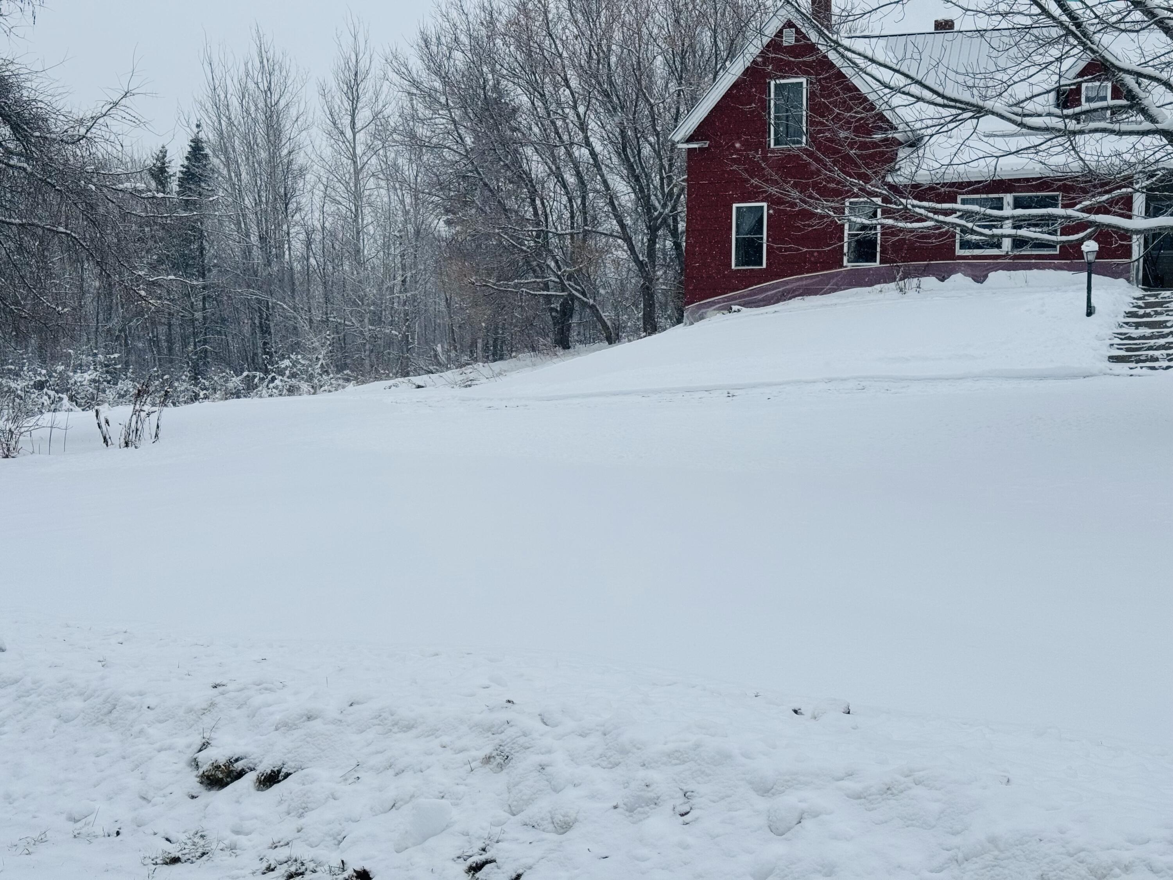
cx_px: 586
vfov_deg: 30.3
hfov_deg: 39.7
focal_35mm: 48
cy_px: 440
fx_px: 1627
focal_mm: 6.76
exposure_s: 1/2513
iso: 64
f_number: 1.78
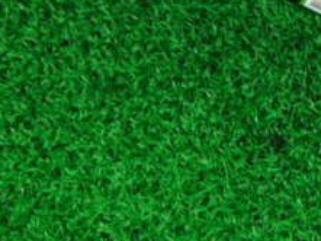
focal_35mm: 107
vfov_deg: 13.7
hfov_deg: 17.0
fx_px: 993
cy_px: 29
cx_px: 450
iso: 400
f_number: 3.6
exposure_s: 1/40
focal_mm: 6.42
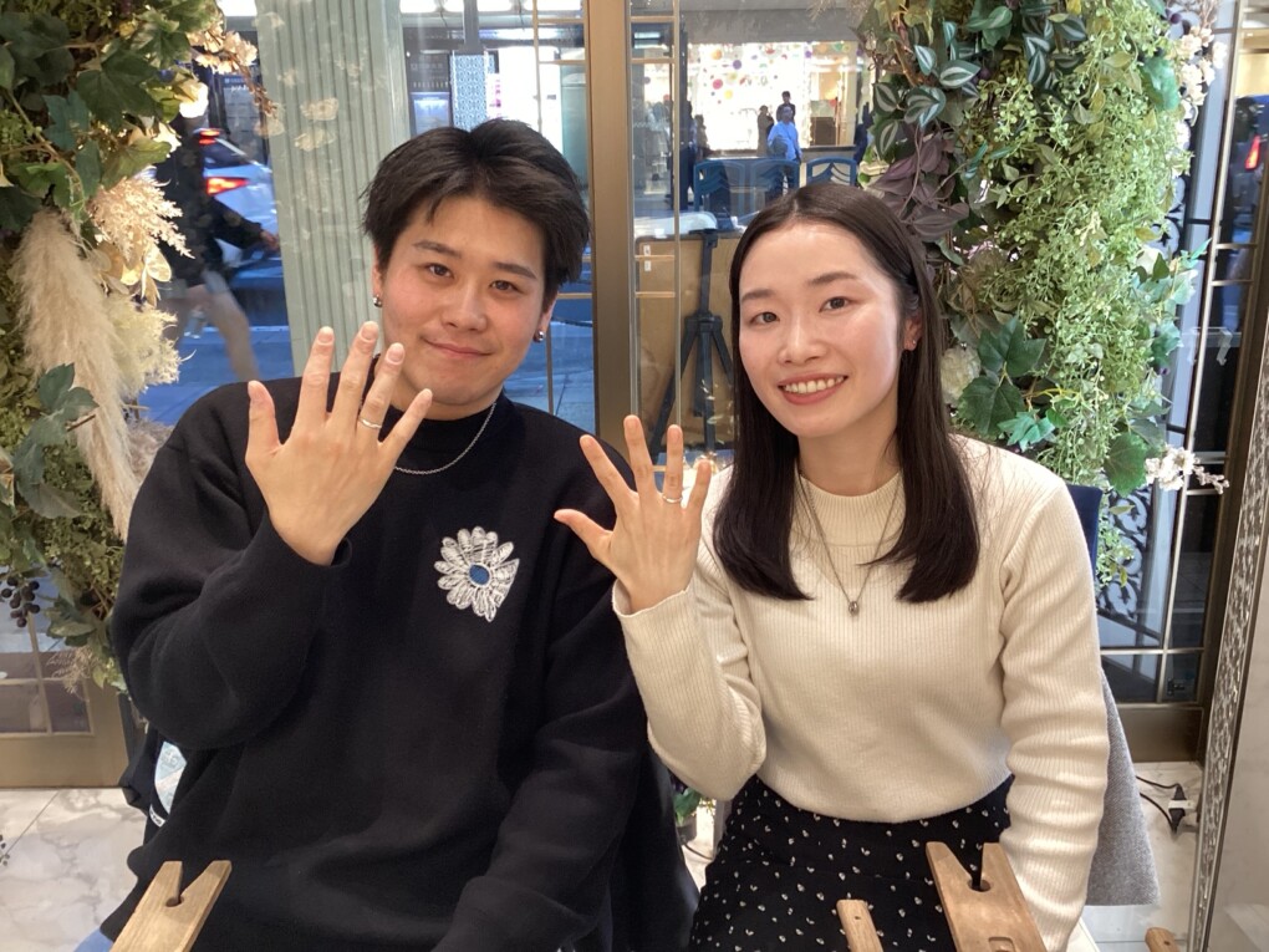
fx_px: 1136
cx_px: 634
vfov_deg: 45.4
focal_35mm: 31
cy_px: 476
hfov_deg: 58.4
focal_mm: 3.3
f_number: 2.4
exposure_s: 1/60
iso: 200
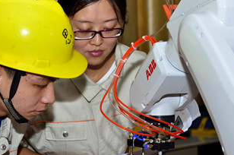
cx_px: 58
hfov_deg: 17.4
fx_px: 759
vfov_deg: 11.7
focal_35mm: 117
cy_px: 76
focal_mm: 48
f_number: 4.5
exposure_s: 1/320
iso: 320
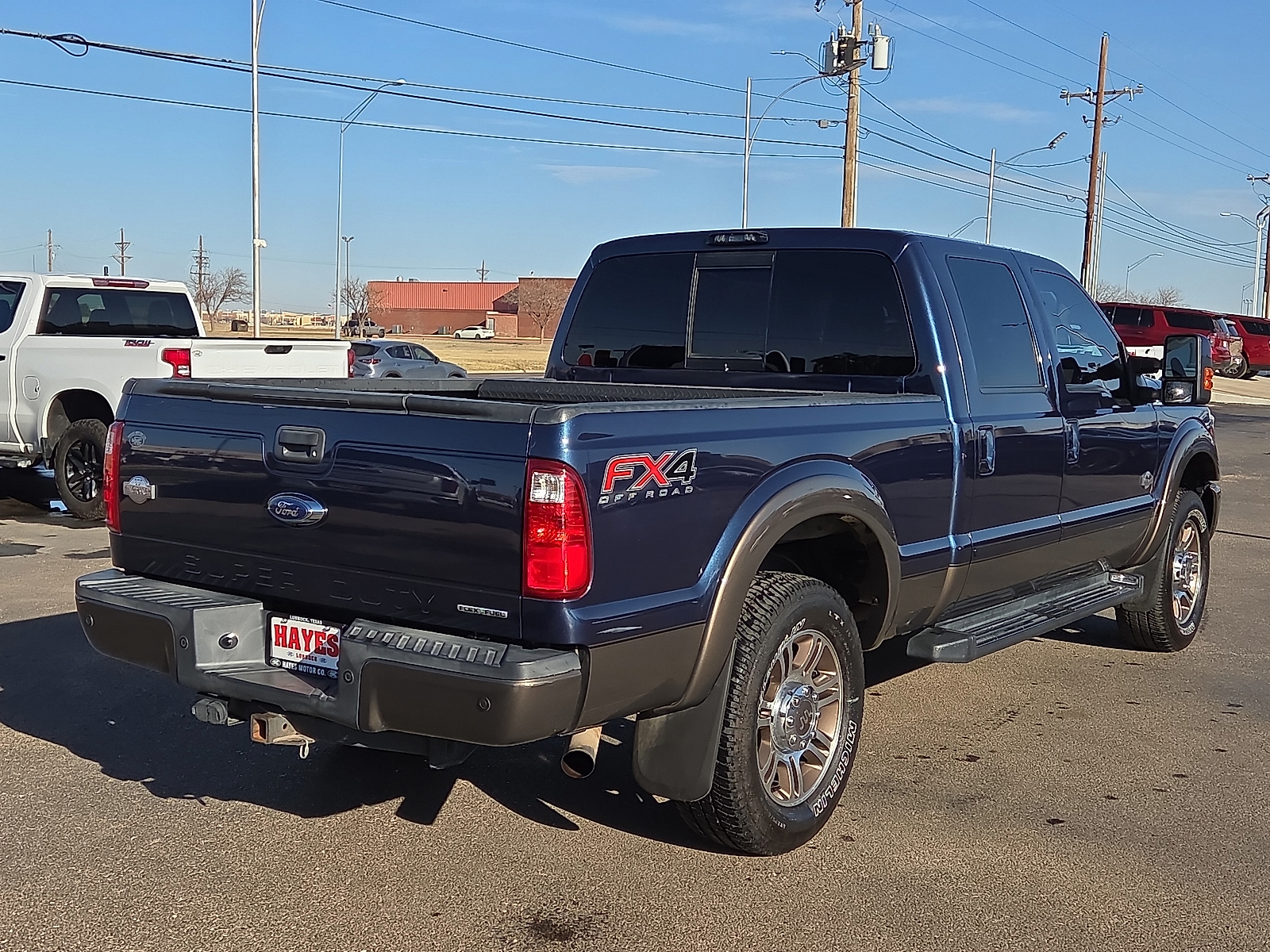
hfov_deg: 46.8
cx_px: 635
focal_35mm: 40
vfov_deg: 36.0
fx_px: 1468
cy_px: 476
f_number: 1.8
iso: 25
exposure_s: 1/1667
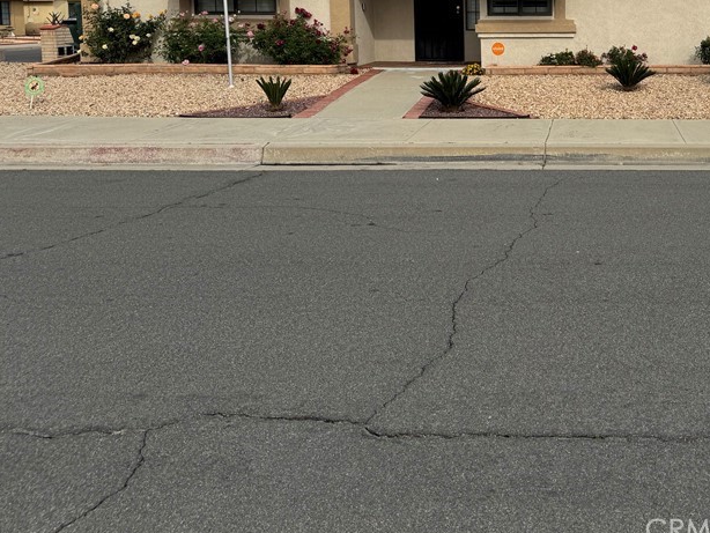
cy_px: 102
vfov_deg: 34.8
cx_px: 569
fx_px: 821
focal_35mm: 40
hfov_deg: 44.5
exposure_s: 1/4950
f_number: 1.78
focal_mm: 6.76
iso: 80
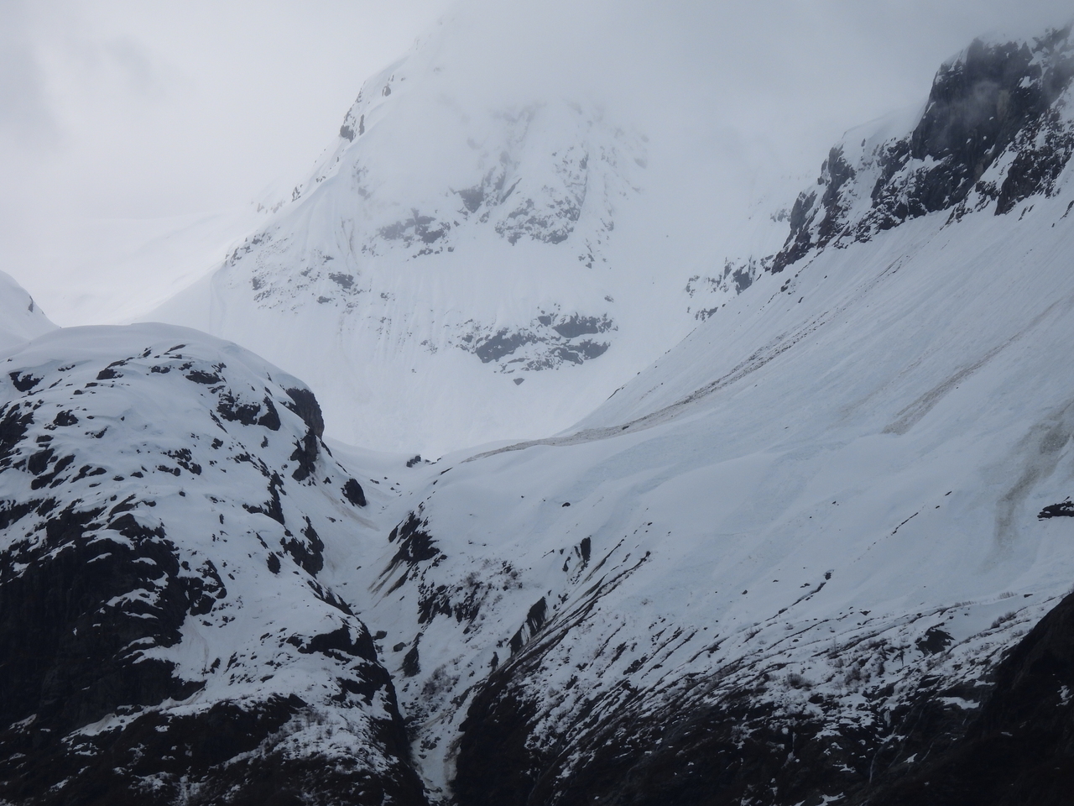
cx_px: 537
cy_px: 403
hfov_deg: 9.9
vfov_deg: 7.4
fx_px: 6205
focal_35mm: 200
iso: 100
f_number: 5.6
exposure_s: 1/2000
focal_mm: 35.7
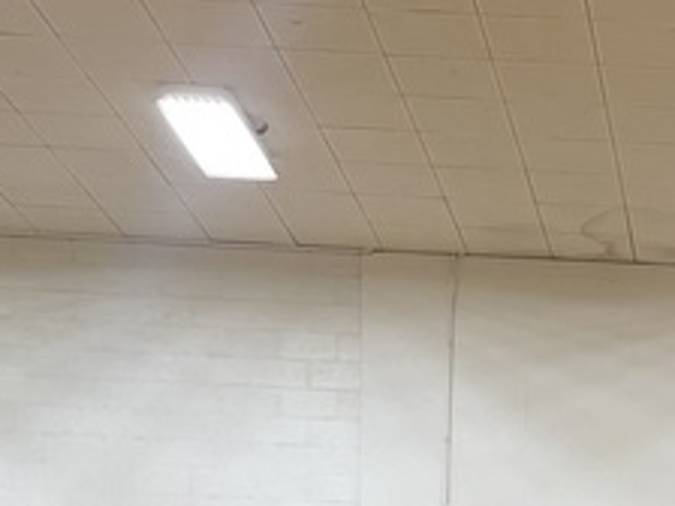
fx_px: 2320
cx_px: 898
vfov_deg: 10.9
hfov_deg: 15.7
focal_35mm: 119
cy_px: 1129
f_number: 1.6
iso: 125
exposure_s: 1/120
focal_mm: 4.2
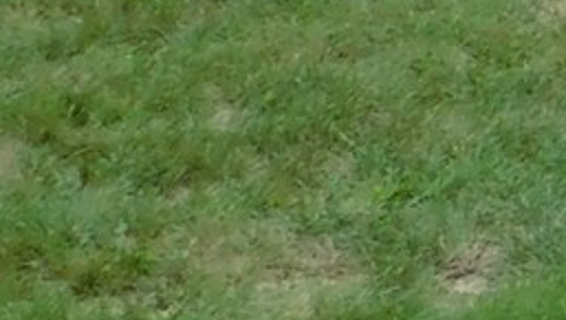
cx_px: 2057
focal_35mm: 260
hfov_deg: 6.9
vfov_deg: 4.5
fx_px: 3905
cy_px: -695
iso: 125
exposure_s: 1/400
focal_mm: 5.3
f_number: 3.2
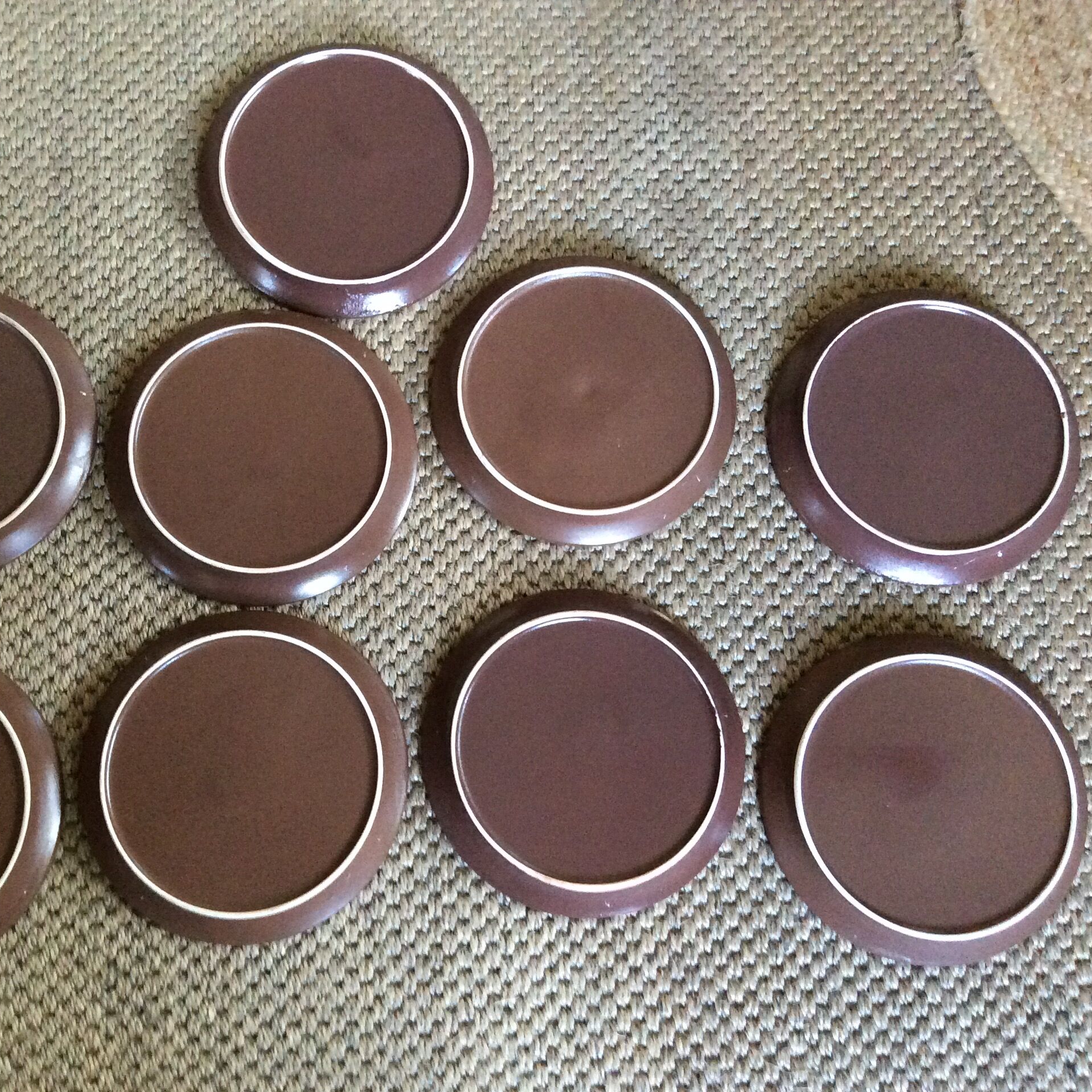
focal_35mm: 38
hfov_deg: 43.5
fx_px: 1356
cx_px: 409
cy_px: 547
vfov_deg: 43.9
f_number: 2.4
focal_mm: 3.3
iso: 320
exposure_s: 1/20
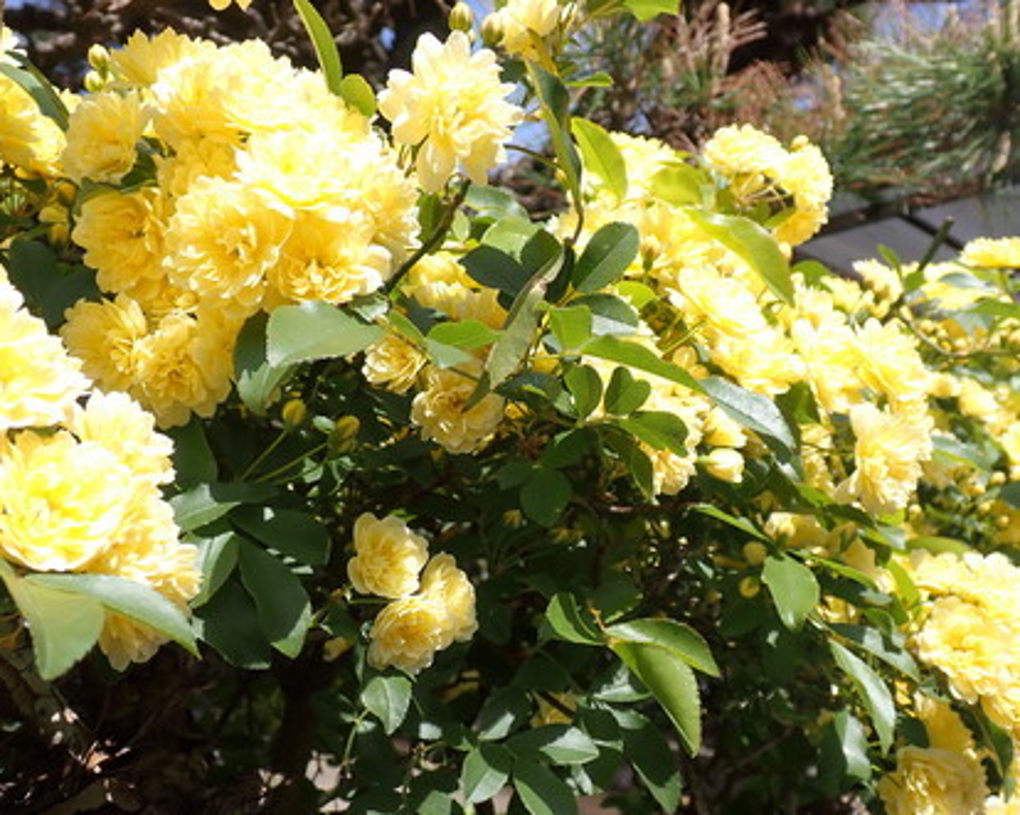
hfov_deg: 52.9
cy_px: 414
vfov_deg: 43.3
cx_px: 500
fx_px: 1026
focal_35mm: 34
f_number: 3.2
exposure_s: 1/800
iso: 100
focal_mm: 5.79
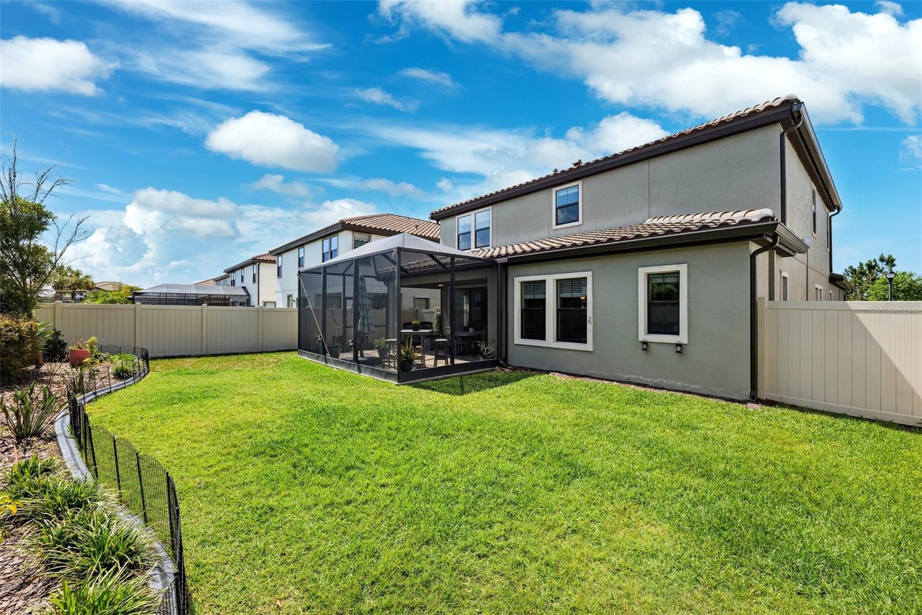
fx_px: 358
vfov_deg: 81.2
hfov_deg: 104.3
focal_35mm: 14
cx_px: 461
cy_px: 308
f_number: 8
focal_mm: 14
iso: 400
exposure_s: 1/500
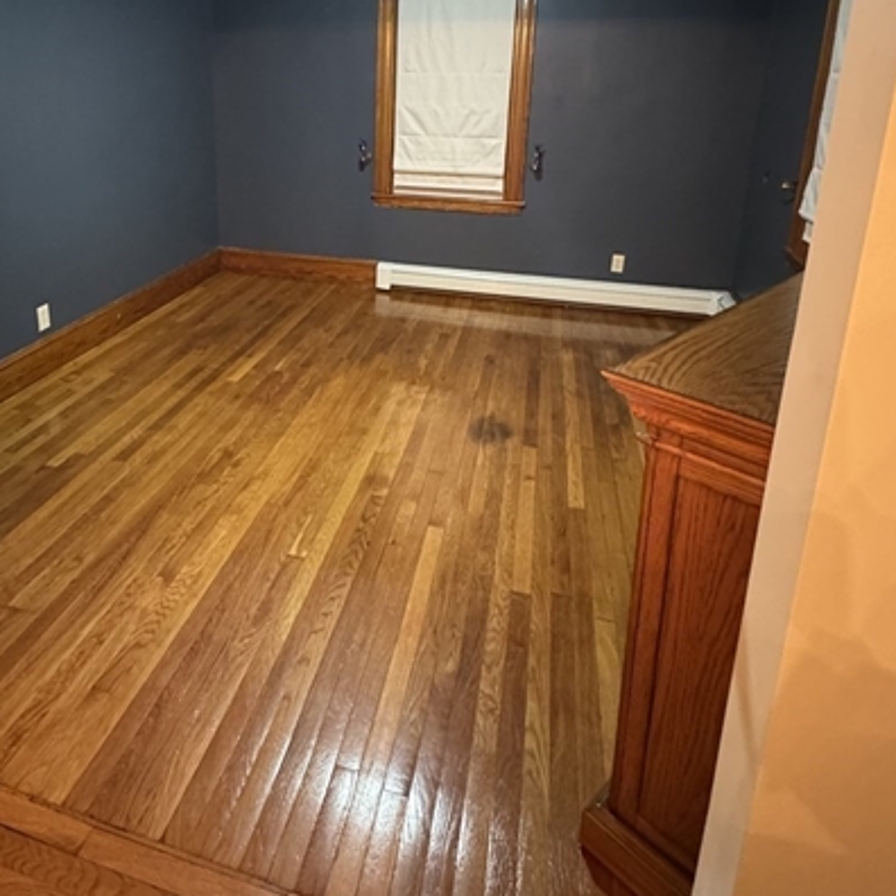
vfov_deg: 62.2
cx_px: 333
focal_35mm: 24
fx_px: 703
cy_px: 251
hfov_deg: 64.0
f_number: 2.2
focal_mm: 2.22
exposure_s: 1/40
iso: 1000
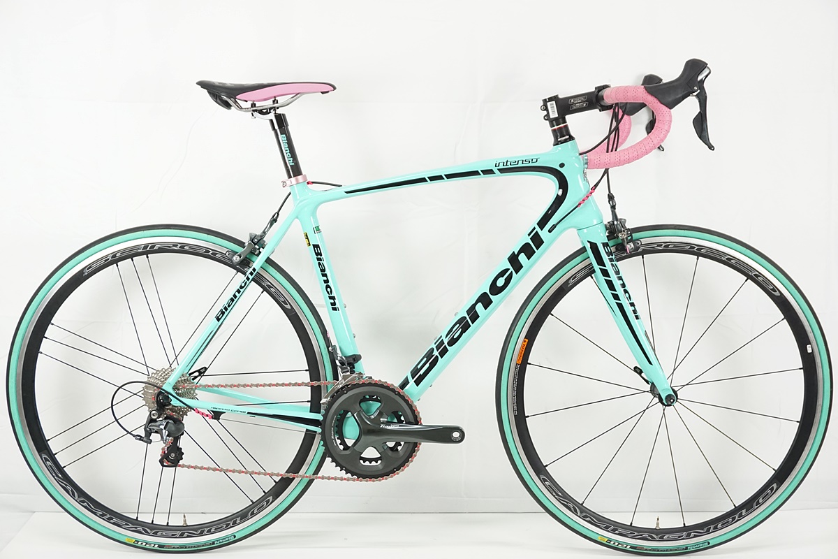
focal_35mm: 48
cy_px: 280
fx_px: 1117
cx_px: 419
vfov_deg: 28.1
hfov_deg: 41.1
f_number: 7.1
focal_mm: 32
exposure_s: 1/40
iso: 1000
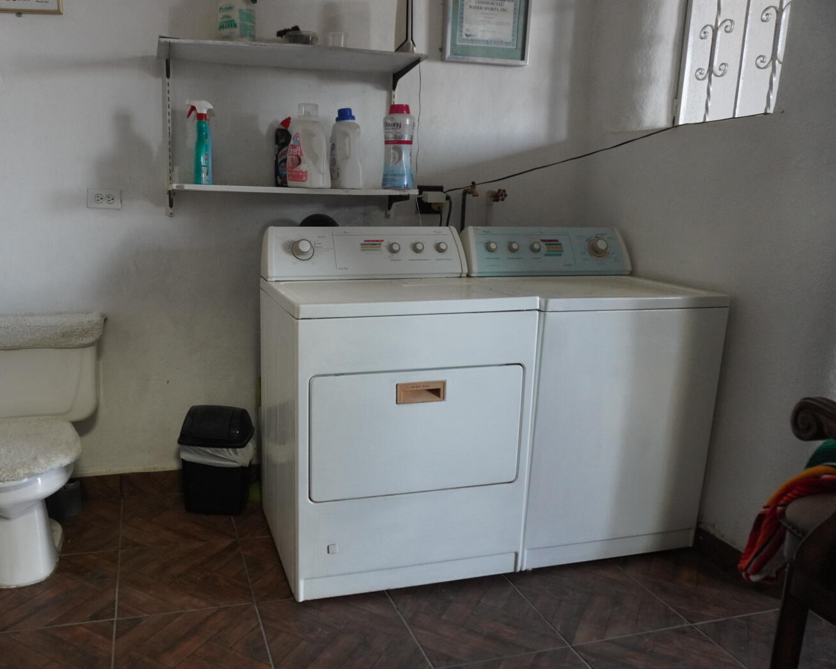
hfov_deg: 61.5
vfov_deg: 51.5
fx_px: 693
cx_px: 323
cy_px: 339
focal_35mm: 28
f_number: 3.5
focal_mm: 16
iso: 1600
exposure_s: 1/200
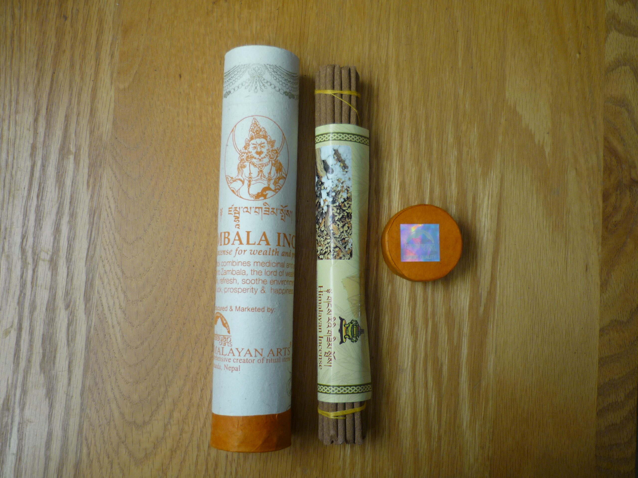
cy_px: 239
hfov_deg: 55.4
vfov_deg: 42.9
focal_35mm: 33
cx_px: 319
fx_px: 608
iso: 125
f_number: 2.8
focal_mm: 5.5
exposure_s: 1/30
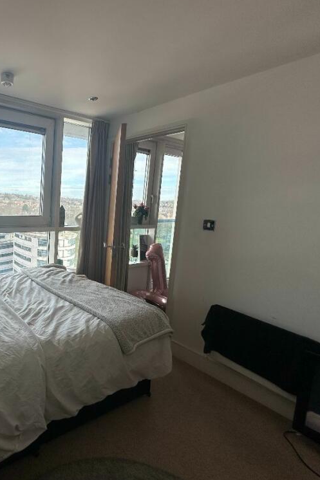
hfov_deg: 54.3
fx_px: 267
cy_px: 237
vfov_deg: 84.0
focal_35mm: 20
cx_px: 34
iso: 40
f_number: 2.2
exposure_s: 1/389
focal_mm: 2.22
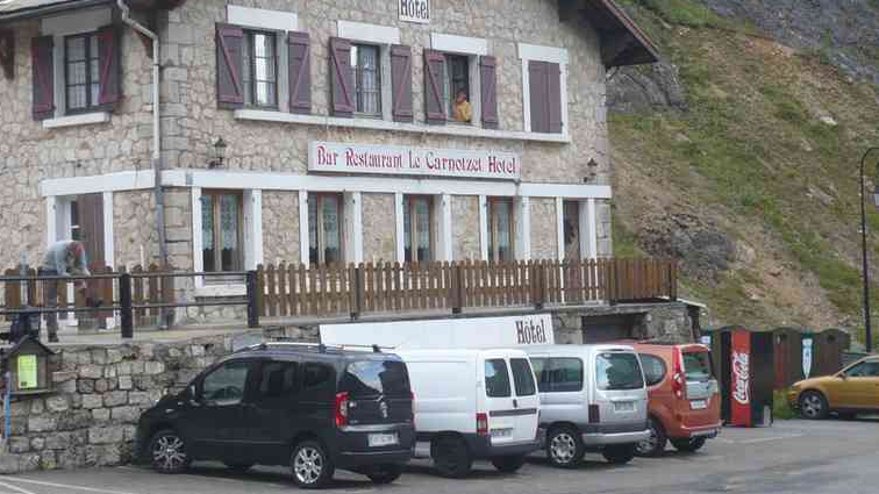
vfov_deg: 13.9
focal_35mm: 87
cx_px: 424
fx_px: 2027
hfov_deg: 24.5
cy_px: 136
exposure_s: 1/125
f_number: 3.2
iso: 100
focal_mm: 7.5
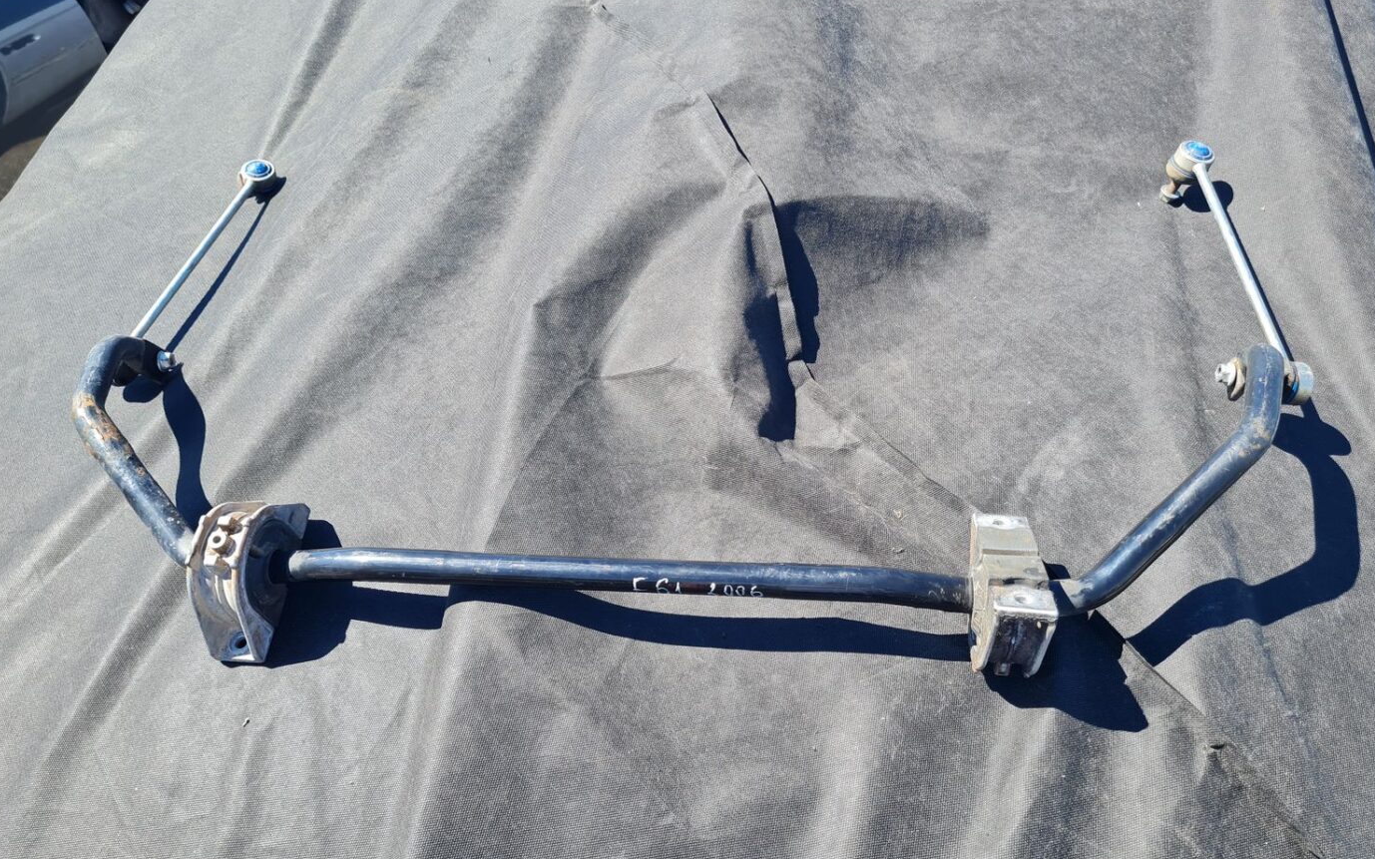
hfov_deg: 66.5
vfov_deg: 44.5
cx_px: 691
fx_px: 1049
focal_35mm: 28
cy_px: 403
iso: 50
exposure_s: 1/612
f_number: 1.8
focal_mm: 5.4
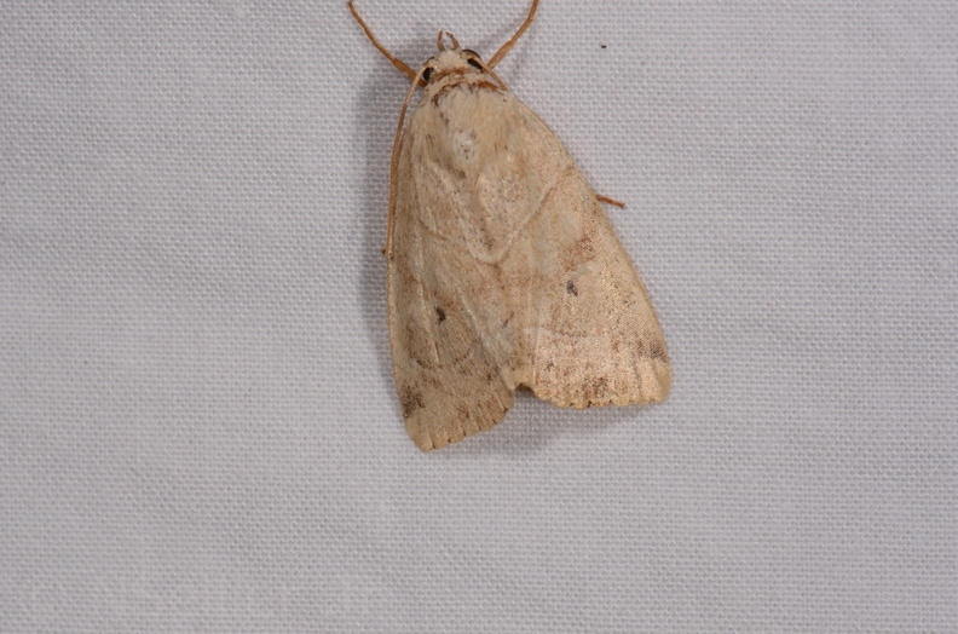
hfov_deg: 16.1
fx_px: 3385
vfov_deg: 10.7
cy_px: 317
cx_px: 479
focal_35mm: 128
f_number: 25
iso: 100
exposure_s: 1/60
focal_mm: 85
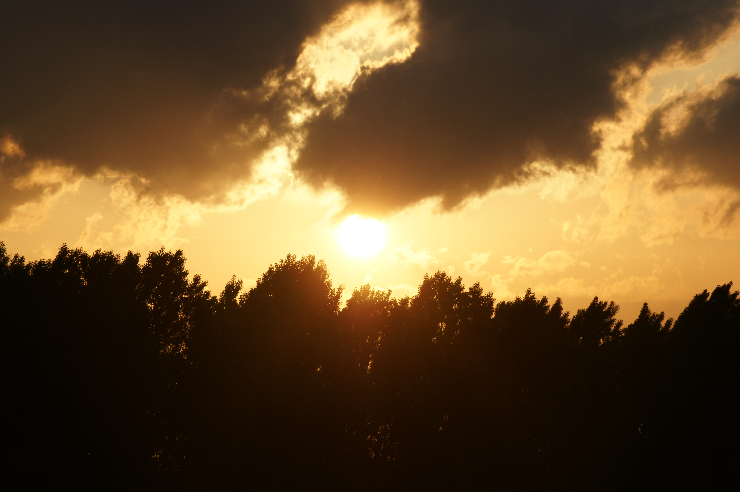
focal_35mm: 225
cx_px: 370
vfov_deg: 6.1
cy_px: 246
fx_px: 4621
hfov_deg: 9.2
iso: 200
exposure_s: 1/500
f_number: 13
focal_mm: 150
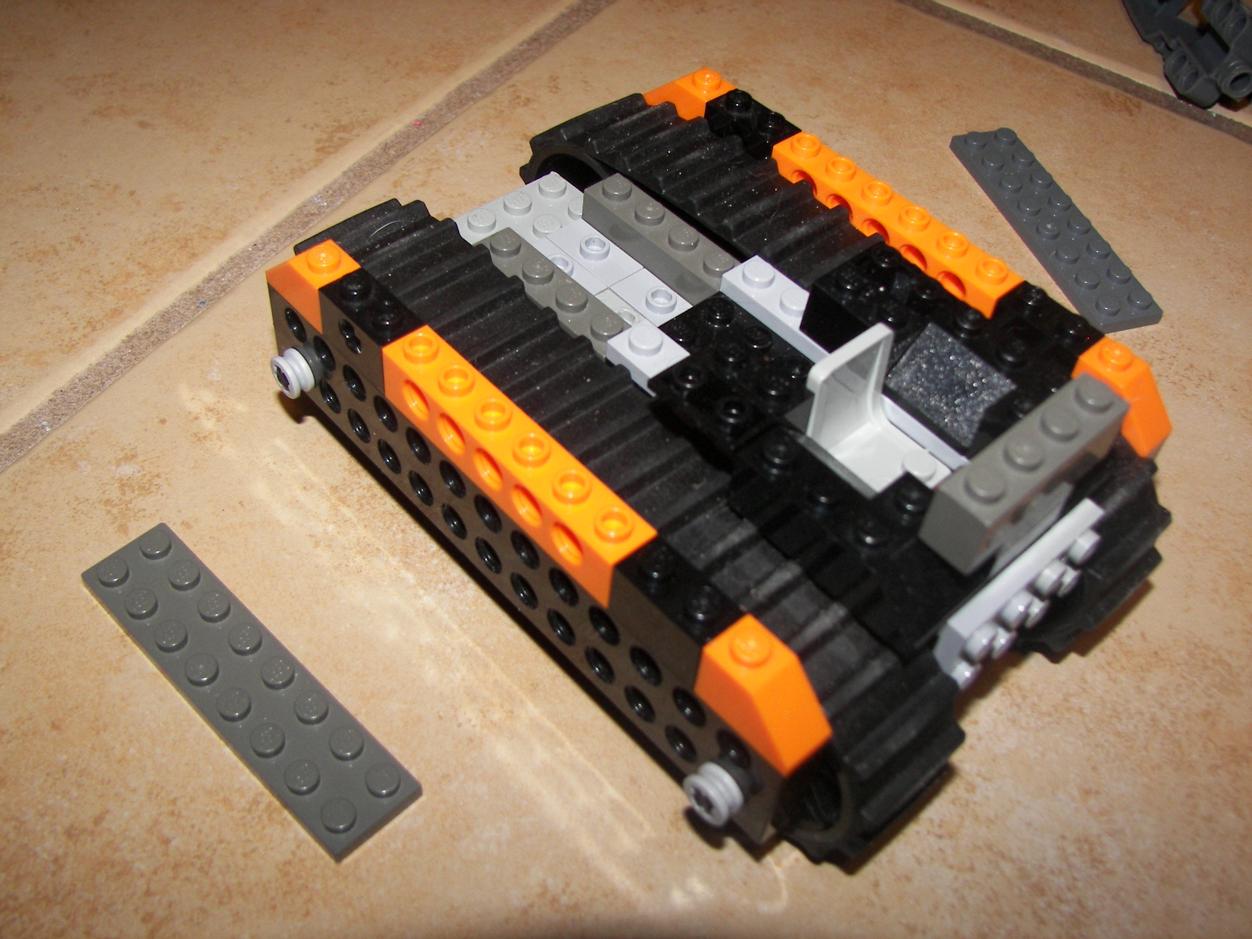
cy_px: 470
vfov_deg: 39.7
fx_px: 1302
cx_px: 626
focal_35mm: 36
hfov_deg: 51.4
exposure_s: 1/30
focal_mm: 6
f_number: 2.8
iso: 100
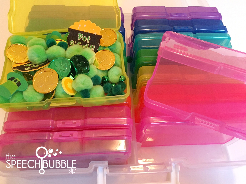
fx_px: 206
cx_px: 123
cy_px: 92
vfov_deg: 48.2
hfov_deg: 61.7
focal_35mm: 29
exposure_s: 1/17
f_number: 2.2
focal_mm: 4.15
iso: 200
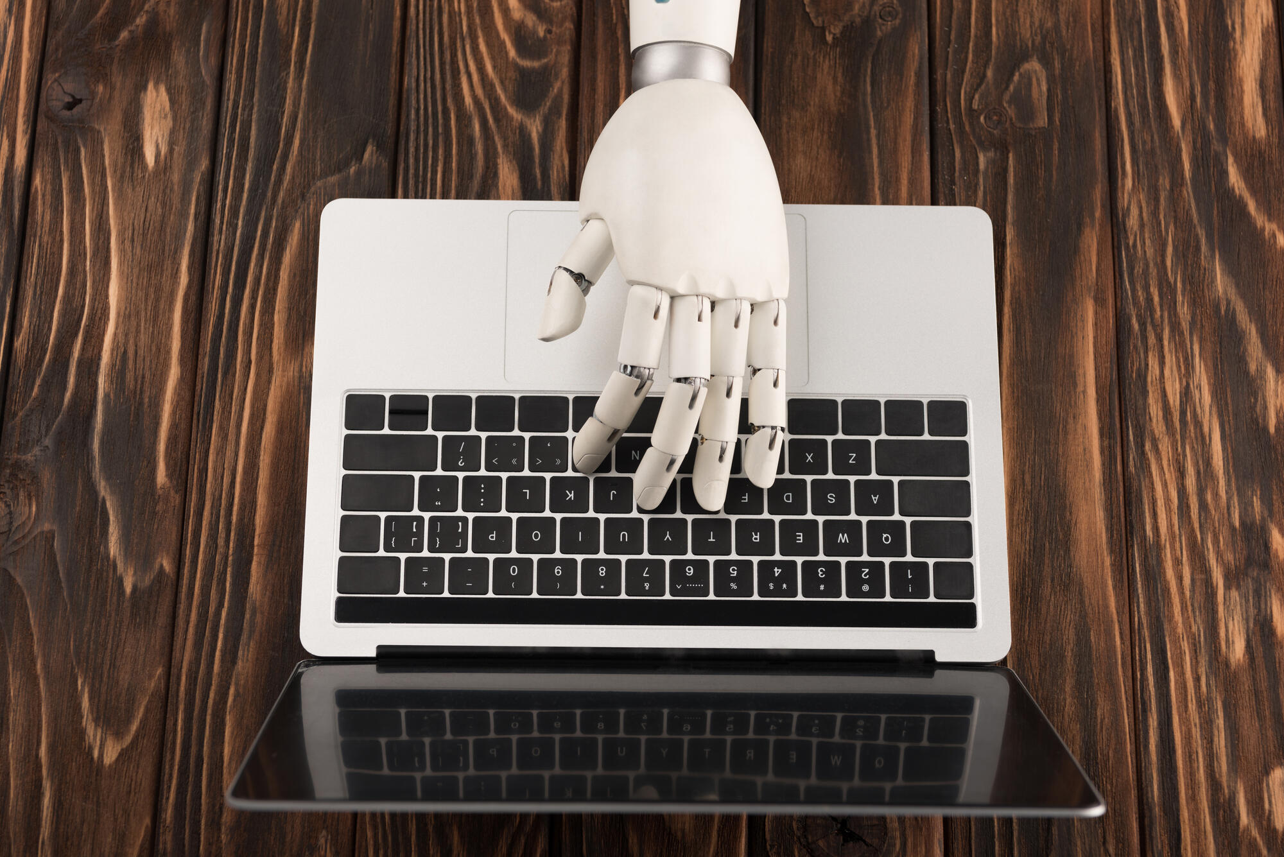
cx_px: 642
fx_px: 2497
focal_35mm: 70
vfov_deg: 19.5
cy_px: 428
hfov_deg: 28.8
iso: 100
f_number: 6.3
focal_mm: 70
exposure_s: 1/200
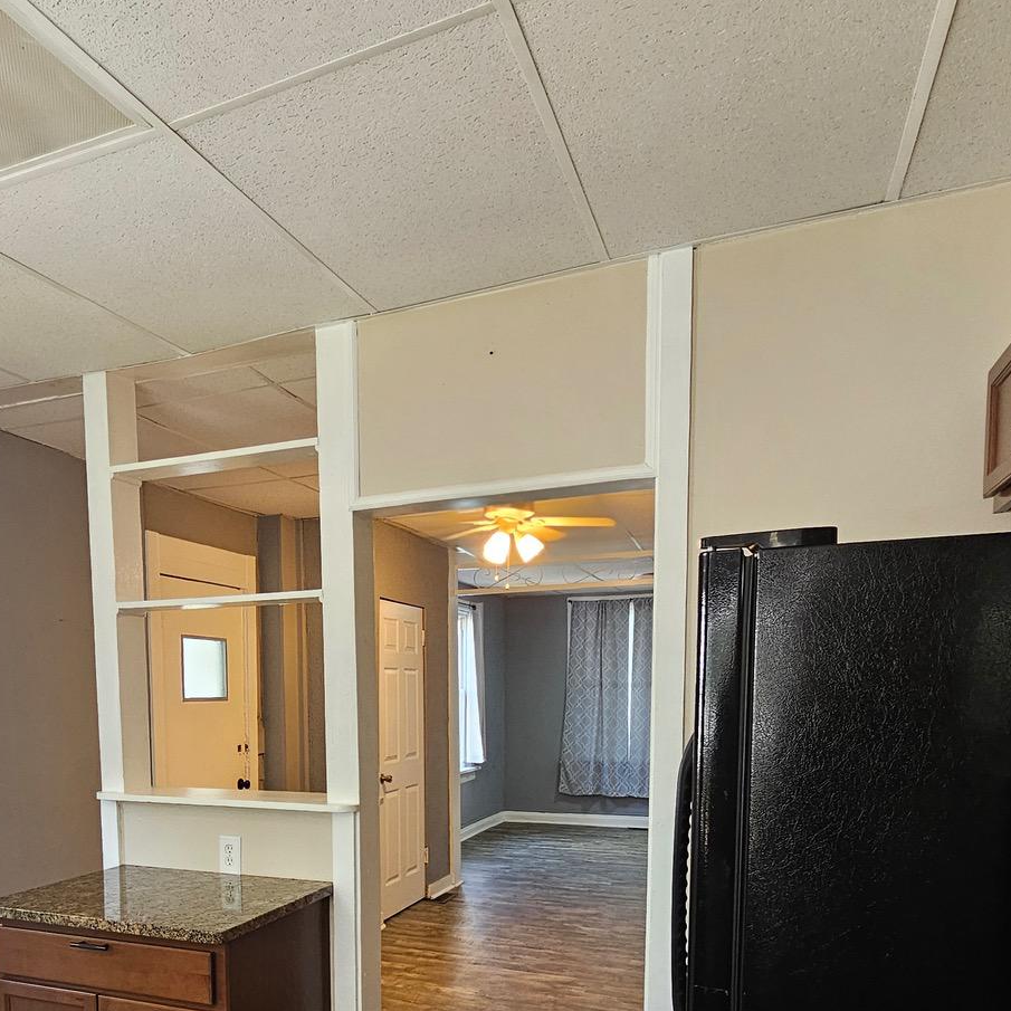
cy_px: 798
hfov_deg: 59.4
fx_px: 859
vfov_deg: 56.8
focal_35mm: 26
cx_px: 331
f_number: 2.2
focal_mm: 2.2
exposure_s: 1/60
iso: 160
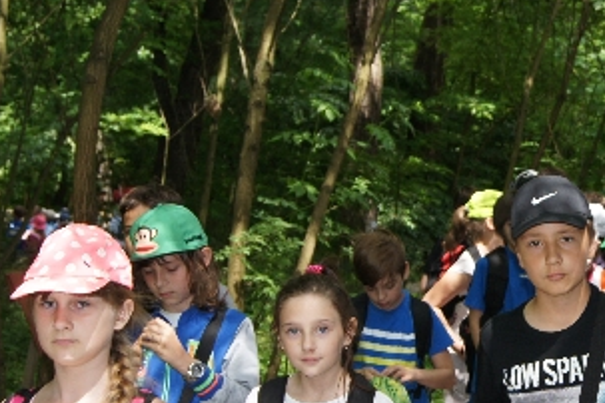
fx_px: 1496
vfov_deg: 15.4
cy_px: 232
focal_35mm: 89
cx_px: 593
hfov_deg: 22.1
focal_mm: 30
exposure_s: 1/160
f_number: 6.3
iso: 200
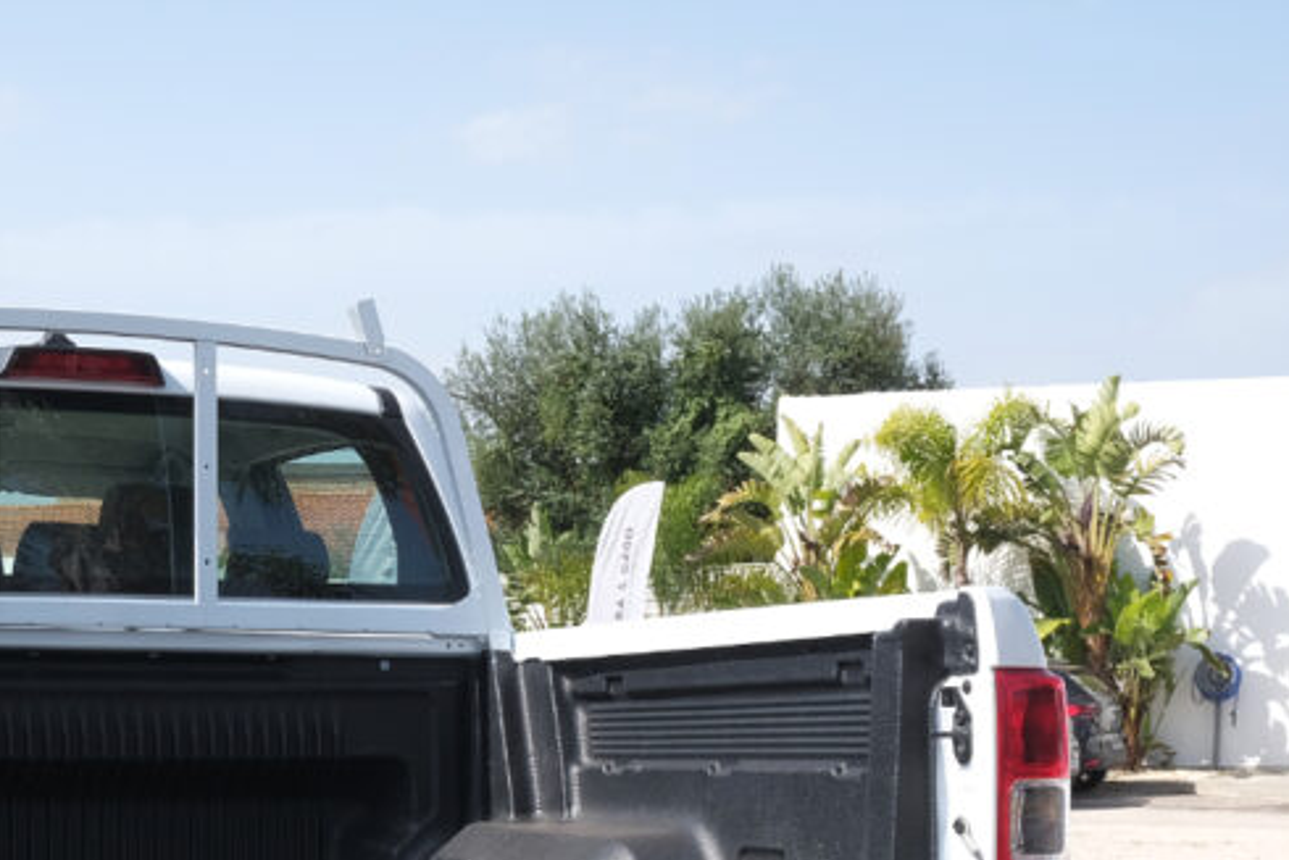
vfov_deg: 18.6
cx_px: 334
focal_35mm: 71
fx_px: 2543
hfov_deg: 28.1
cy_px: 896
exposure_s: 1/125
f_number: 10
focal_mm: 22.8
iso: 160
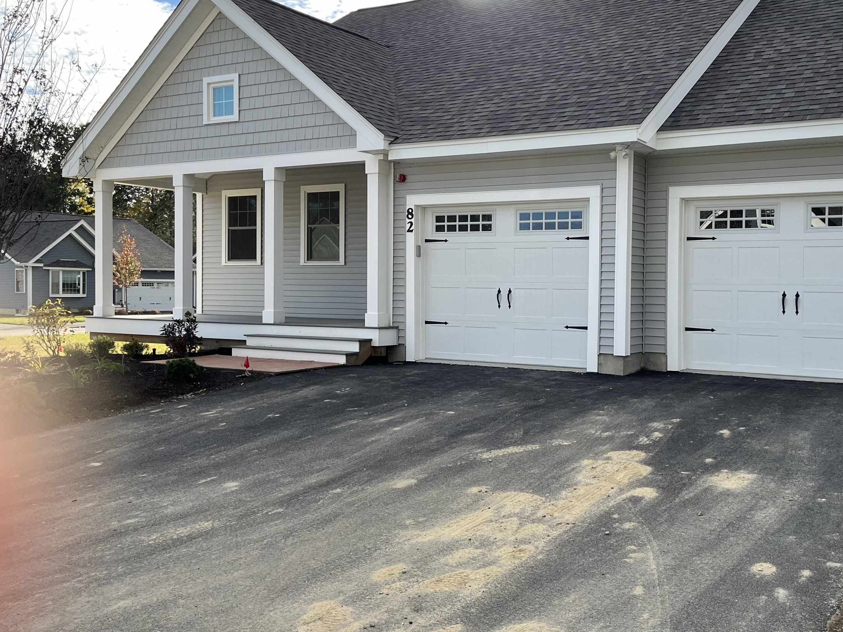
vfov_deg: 39.6
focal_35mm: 36
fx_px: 877
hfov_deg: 50.3
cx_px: 572
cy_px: 307
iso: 50
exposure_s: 1/1325
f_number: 1.6
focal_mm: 5.1
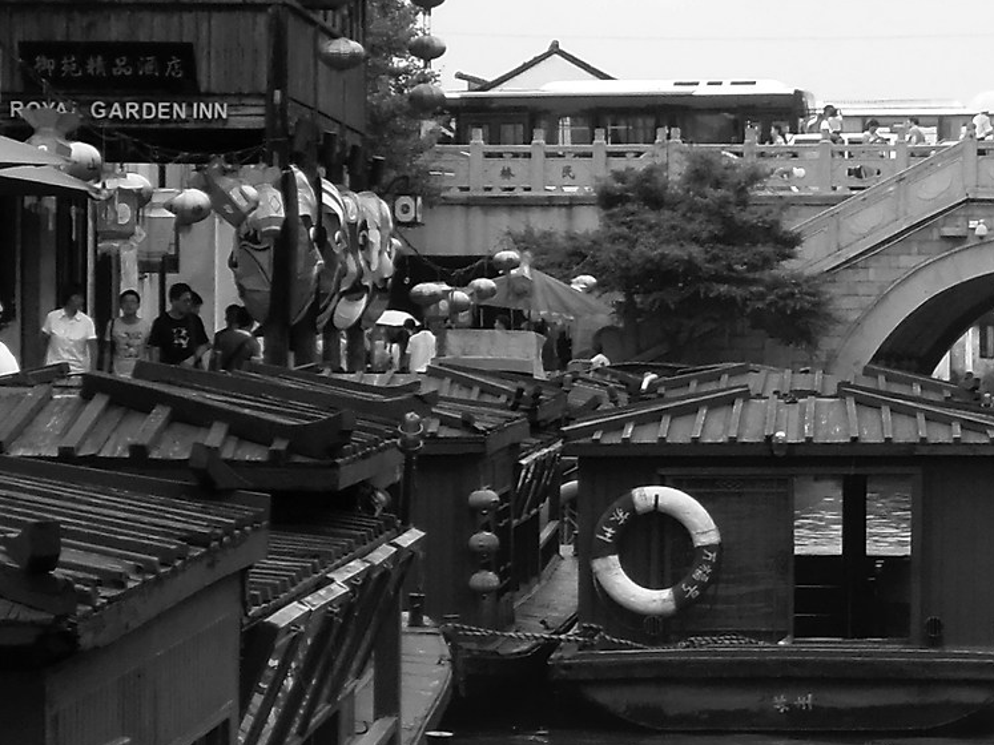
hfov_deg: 10.9
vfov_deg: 8.2
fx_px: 5168
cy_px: 565
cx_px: 926
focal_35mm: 180
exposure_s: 1/160
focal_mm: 10.4
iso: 64
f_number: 3.9
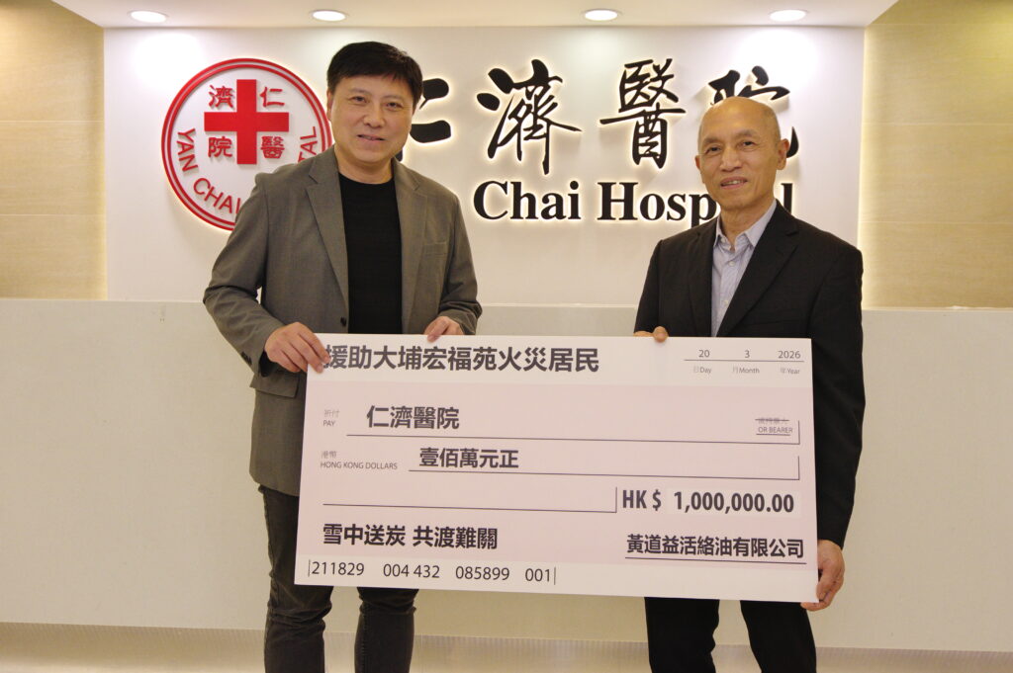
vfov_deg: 36.8
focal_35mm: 36
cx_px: 506
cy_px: 336
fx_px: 1012
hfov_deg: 53.2
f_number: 5.6
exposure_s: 1/125
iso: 800
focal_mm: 24
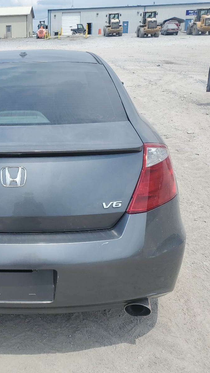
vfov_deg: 52.8
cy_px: 186
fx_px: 376
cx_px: 17
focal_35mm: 38
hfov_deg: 29.7
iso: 50
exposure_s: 1/3333
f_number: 1.5
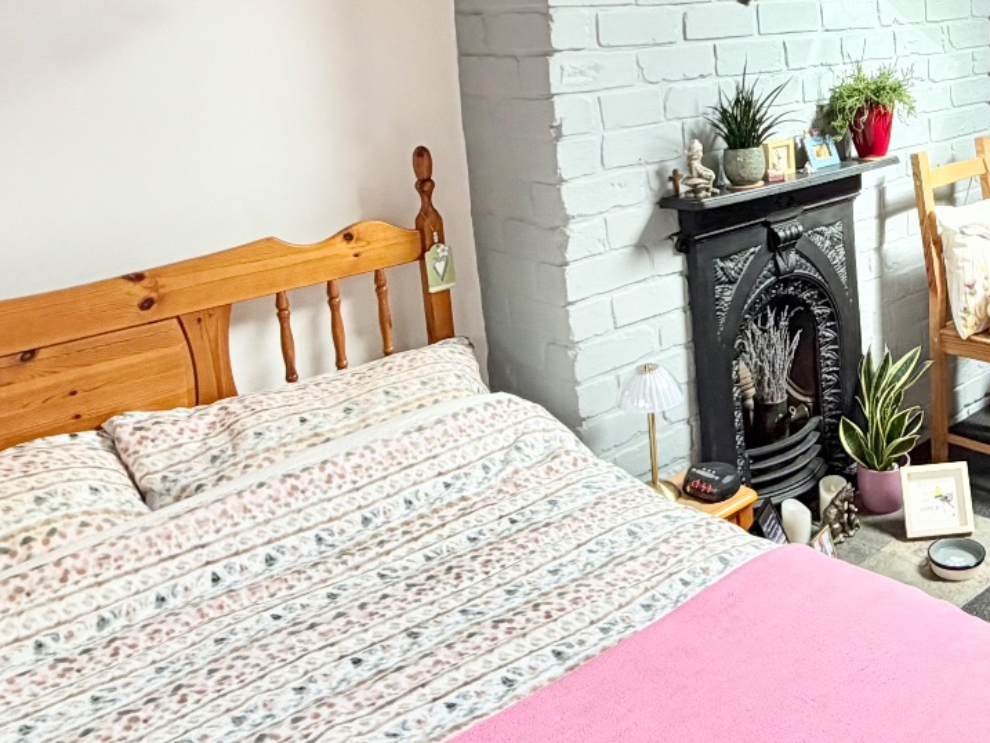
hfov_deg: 43.3
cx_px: 867
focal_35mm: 40
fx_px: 1144
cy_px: 155
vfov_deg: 34.9
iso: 160
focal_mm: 2.22
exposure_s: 1/121
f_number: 2.2
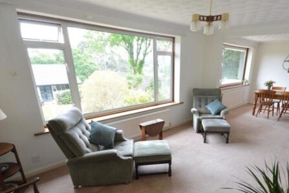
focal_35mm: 22
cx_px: 176
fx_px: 177
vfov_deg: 55.4
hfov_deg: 77.5
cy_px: 136
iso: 400
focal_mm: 10
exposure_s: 1/25
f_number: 8
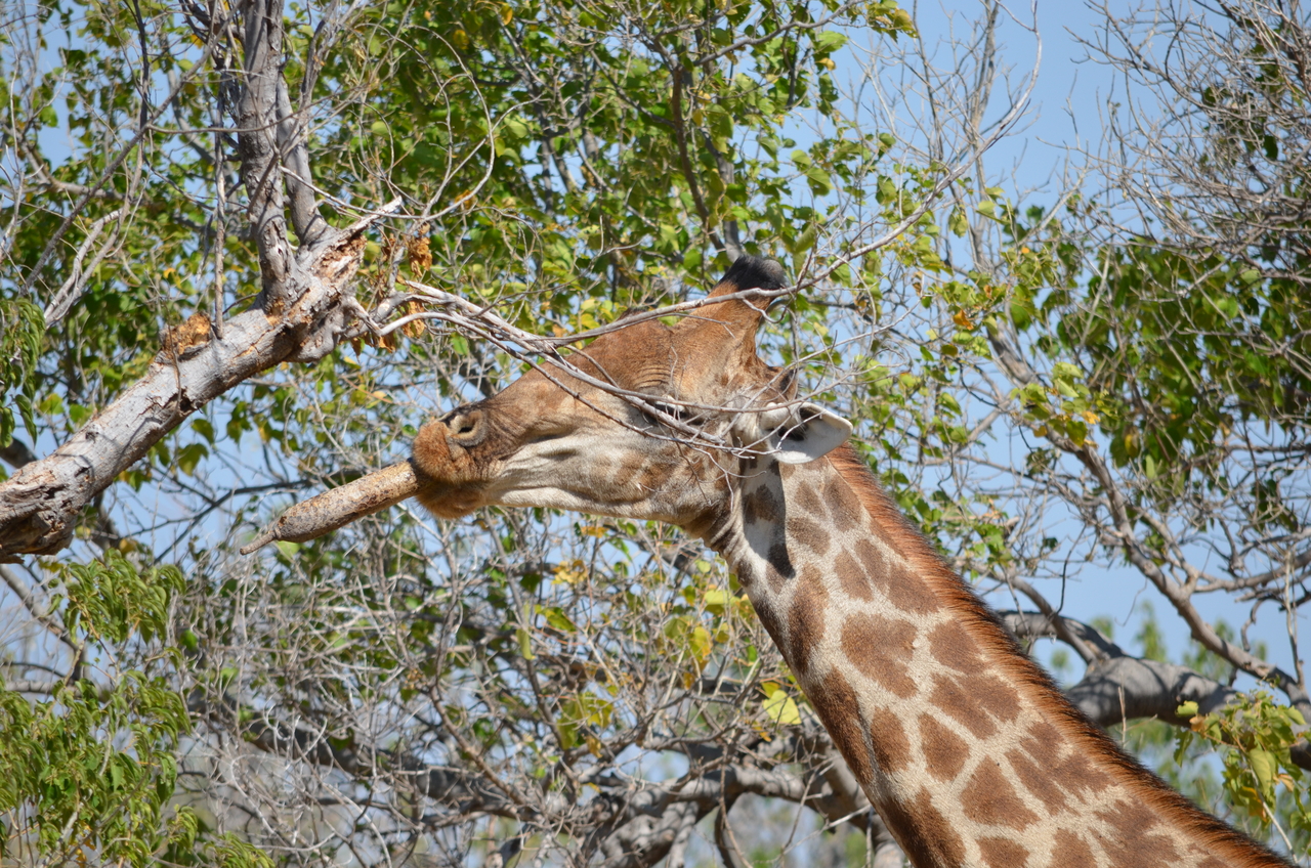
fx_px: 16355
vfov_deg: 3.0
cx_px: 656
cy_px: 434
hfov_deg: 4.6
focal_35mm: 450
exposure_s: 1/640
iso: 200
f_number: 6.3
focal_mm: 300
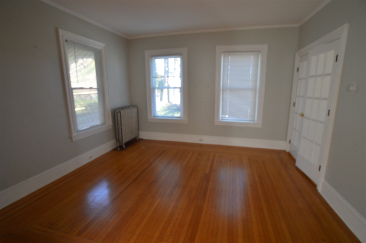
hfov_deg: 95.0
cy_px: 122
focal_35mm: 16
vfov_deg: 72.0
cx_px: 183
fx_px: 168
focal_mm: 11
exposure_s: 1/60
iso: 500
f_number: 4.5
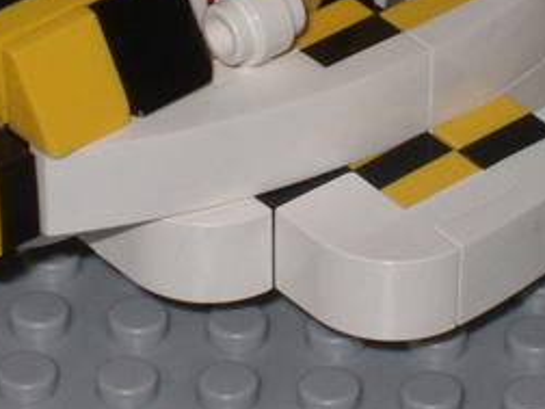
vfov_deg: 5.1
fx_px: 4566
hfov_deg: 6.8
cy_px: 37
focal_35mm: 290
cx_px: 279
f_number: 9
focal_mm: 17.4
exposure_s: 1/125
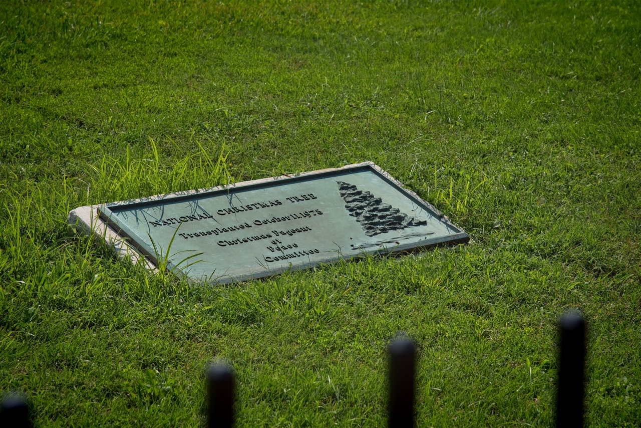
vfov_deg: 11.4
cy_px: 214
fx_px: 2137
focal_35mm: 120
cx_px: 320
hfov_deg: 17.1
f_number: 9
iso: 100
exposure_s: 1/320
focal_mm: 120
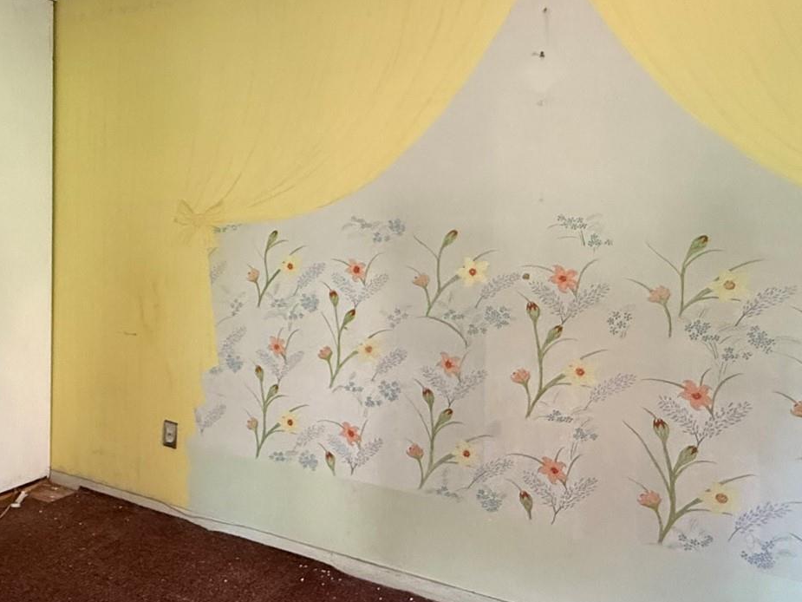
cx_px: 247
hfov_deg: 56.7
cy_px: 247
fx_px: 718
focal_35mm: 31
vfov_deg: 45.3
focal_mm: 2.22
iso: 640
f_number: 2.2
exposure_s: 1/60
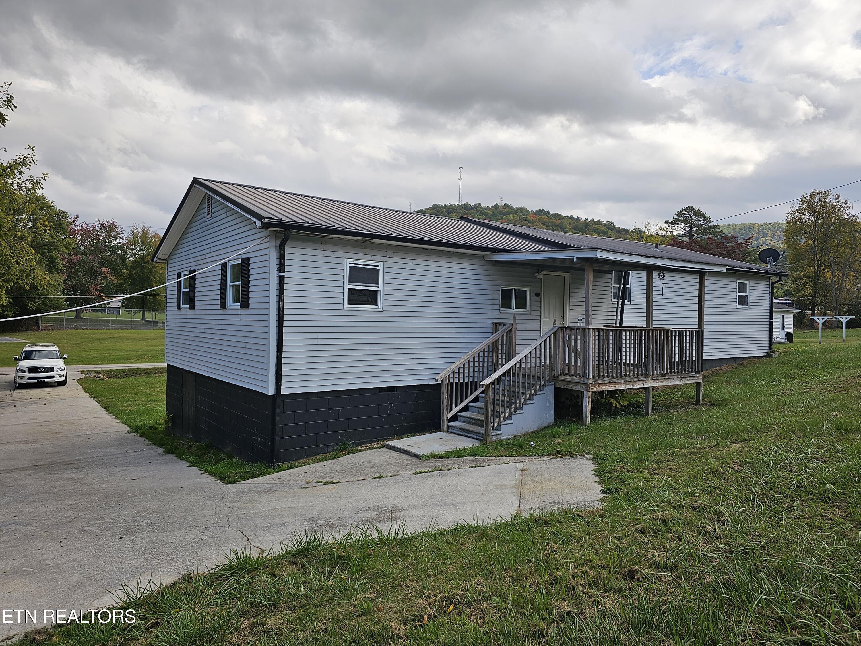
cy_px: 323
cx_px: 430
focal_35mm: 23
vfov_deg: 58.9
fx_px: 572
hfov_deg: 73.9
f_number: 1.7
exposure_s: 1/392
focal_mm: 6.3
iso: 10
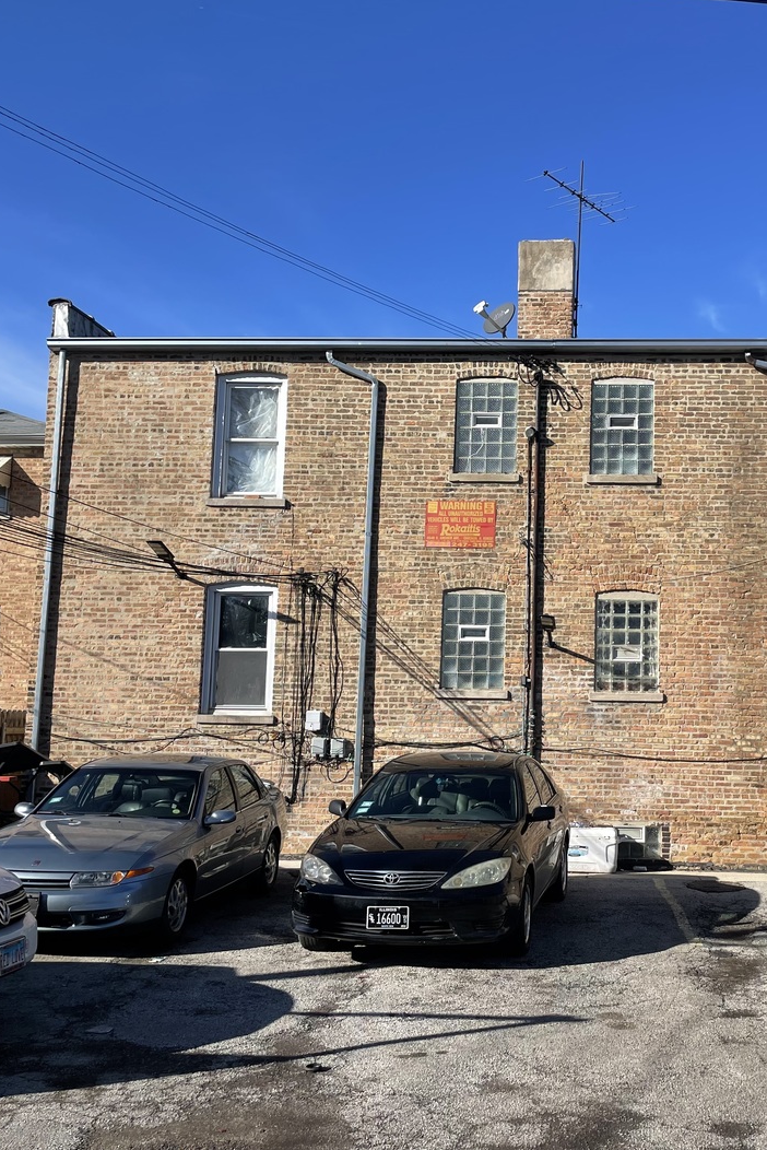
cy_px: 564
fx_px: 1182
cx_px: 544
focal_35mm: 37
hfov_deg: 35.4
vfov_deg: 51.9
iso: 32
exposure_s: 1/3040
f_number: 1.6
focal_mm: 4.2
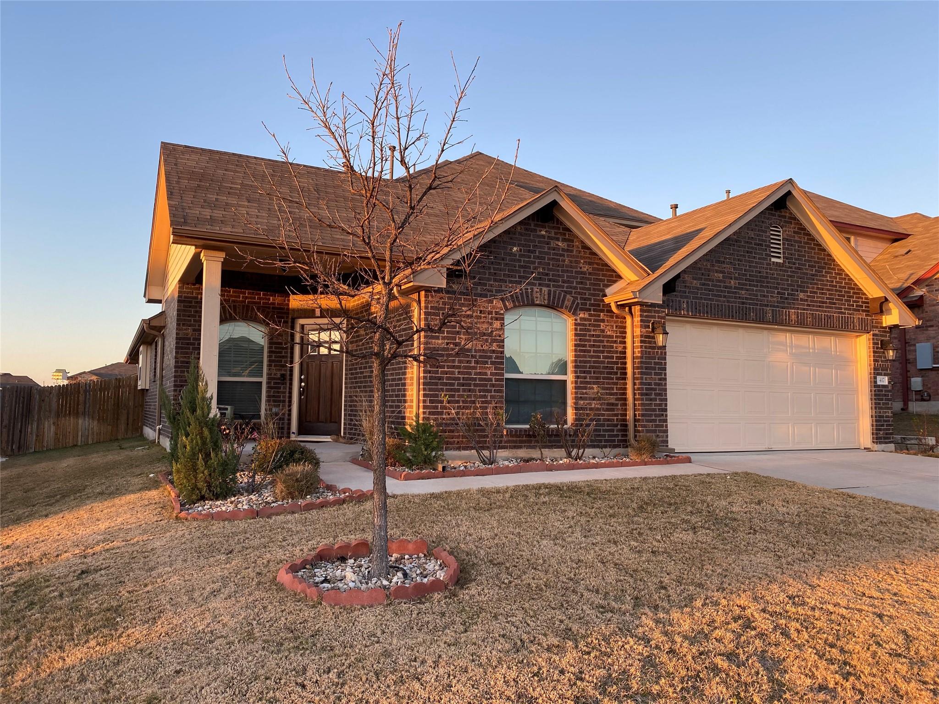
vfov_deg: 53.1
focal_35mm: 26
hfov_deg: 67.3
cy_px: 352
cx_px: 470
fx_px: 705
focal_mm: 4.25
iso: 32
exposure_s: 1/247
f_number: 1.8
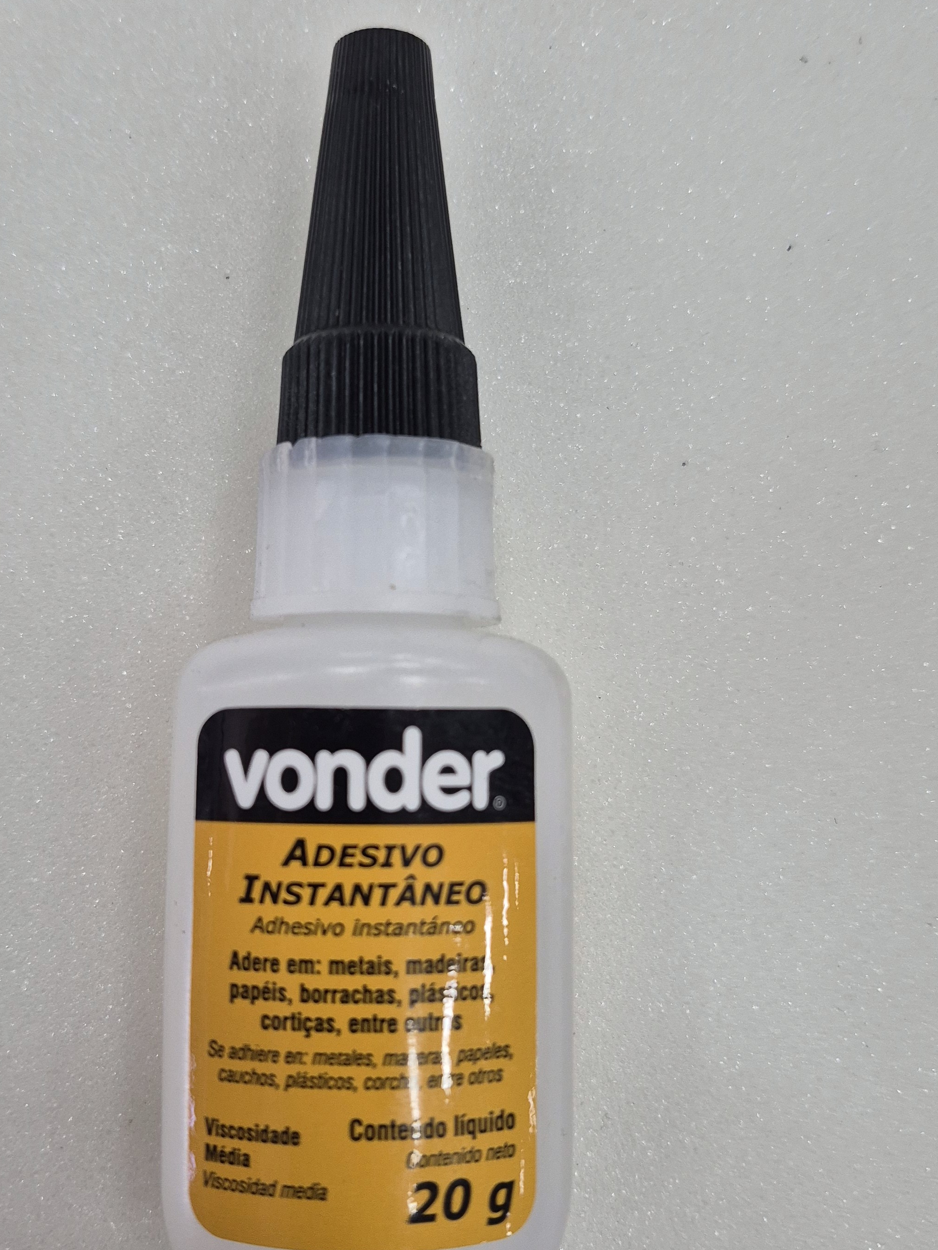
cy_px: 617
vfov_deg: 54.0
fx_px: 1229
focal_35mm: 34
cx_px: 410
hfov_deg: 41.7
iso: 200
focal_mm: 5.4
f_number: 1.8
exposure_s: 1/180
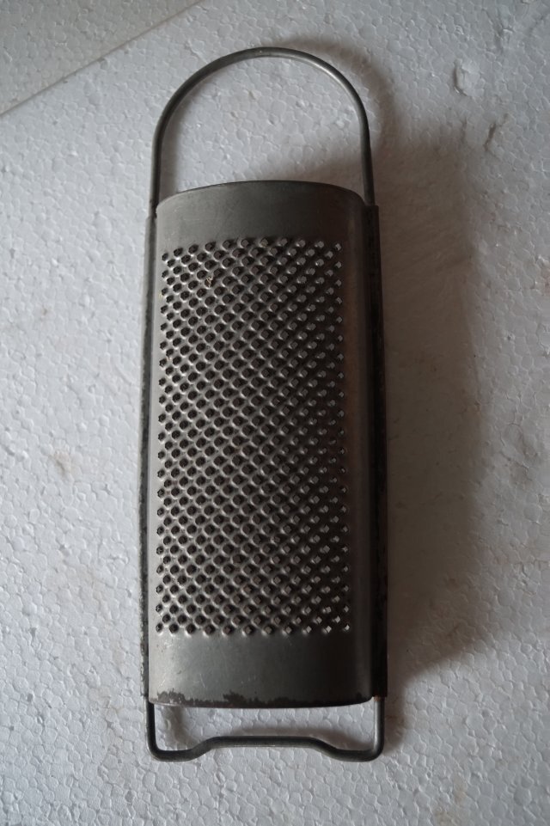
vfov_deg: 49.6
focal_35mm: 39
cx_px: 275
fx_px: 894
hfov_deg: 34.2
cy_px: 413
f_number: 4.5
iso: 1000
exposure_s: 1/60
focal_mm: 26
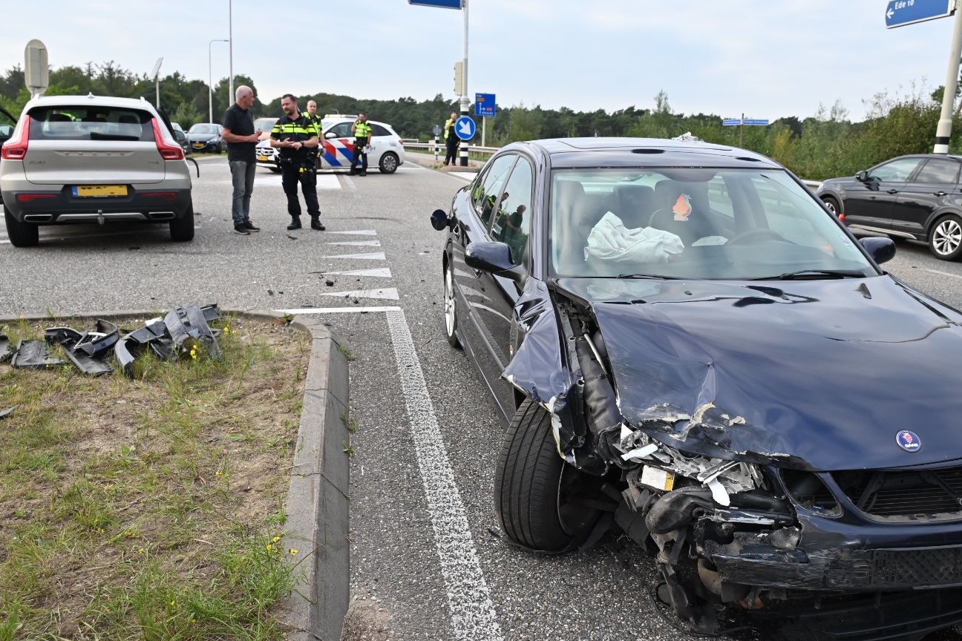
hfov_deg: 61.8
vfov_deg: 43.6
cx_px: 535
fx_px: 802
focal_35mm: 30
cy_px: 338
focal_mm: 24
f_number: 5.6
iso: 800
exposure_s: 1/800
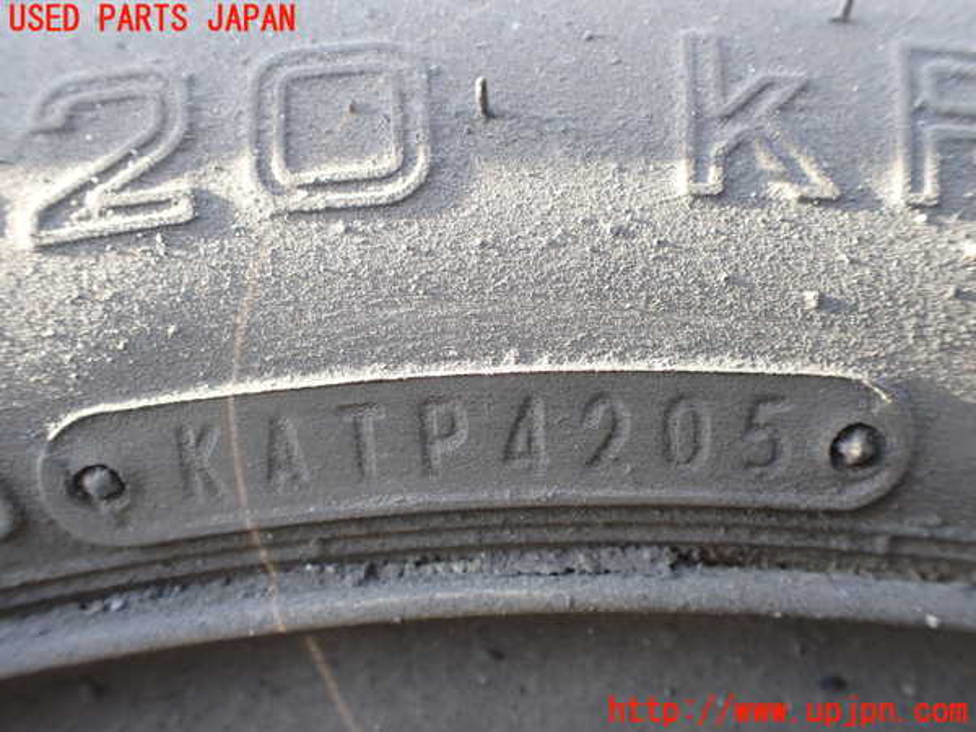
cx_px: 488
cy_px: 366
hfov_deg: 60.0
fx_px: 846
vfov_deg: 46.8
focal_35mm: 30
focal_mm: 5.4
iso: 100
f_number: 2.3
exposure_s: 1/160
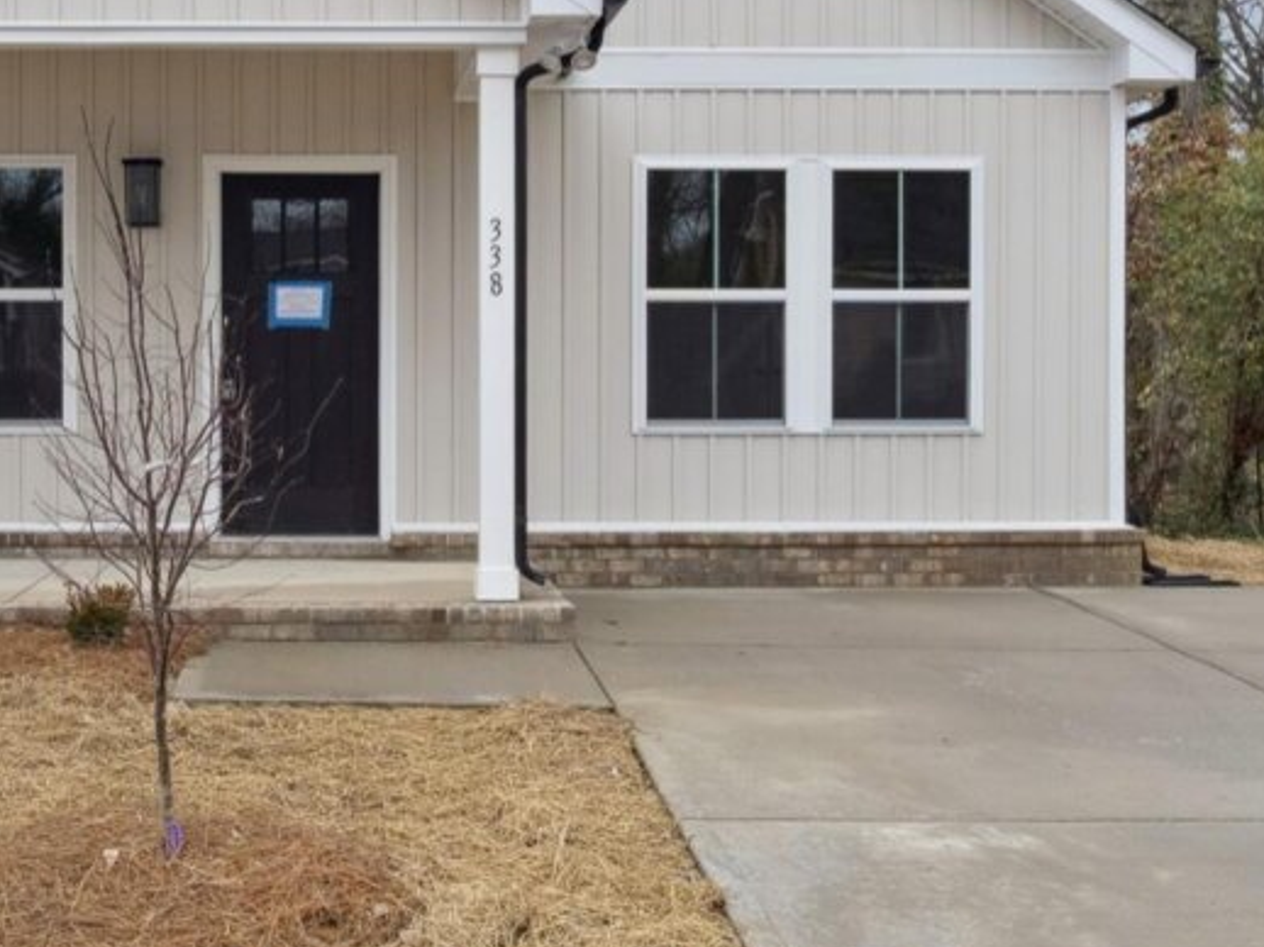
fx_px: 1788
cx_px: 329
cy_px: 201
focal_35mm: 49
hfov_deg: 38.0
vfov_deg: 29.1
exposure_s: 1/240
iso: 120
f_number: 2.8
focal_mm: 8.4
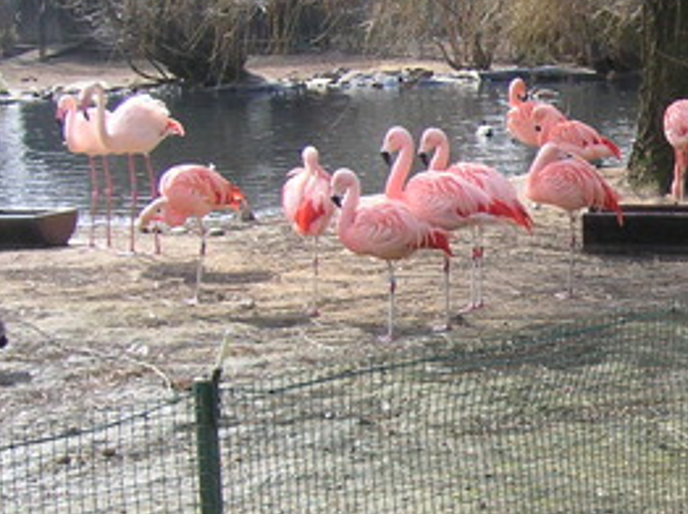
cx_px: 869
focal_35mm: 113
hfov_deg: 16.6
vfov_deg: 13.0
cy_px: 393
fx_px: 2244
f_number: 2.8
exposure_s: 1/350
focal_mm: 6.1
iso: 50
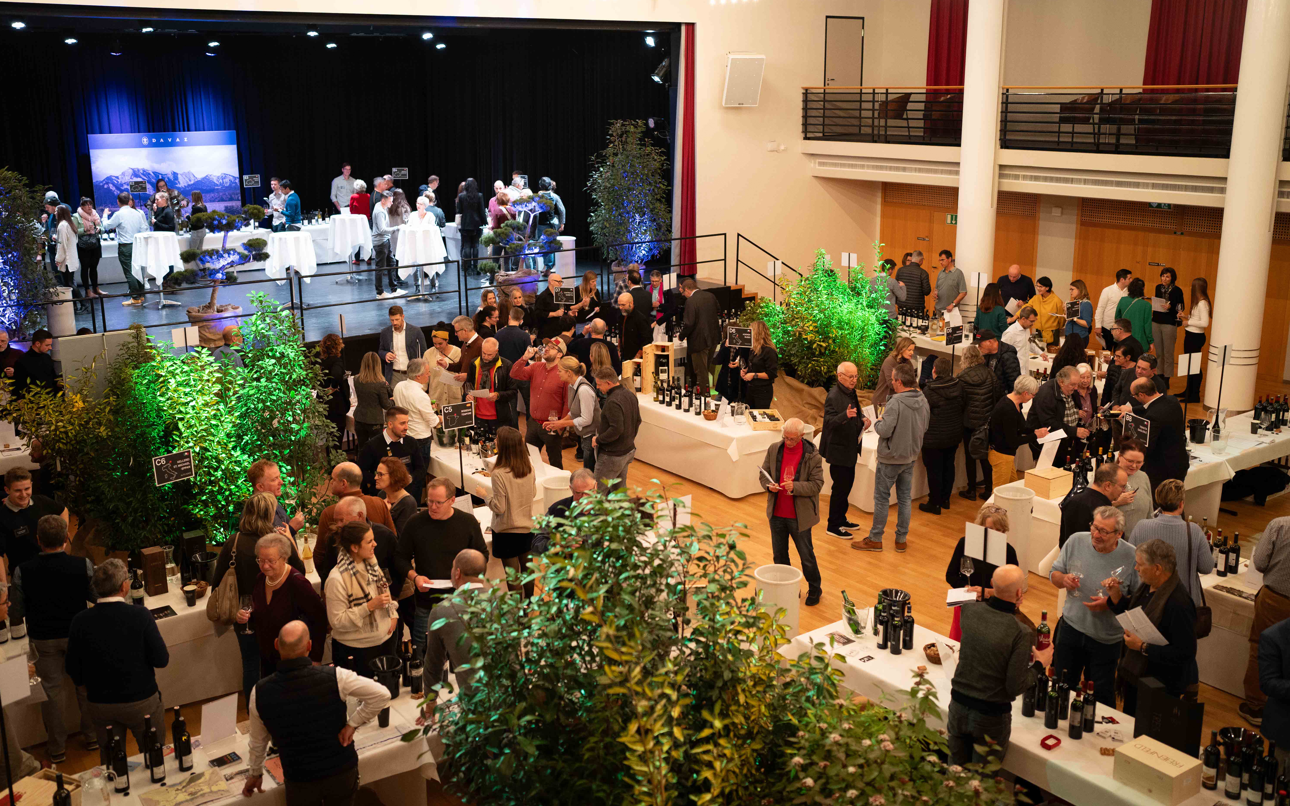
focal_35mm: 36
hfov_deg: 54.0
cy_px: 383
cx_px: 639
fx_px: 1266
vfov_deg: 35.3
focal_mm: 35
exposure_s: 1/160
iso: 1600
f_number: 2
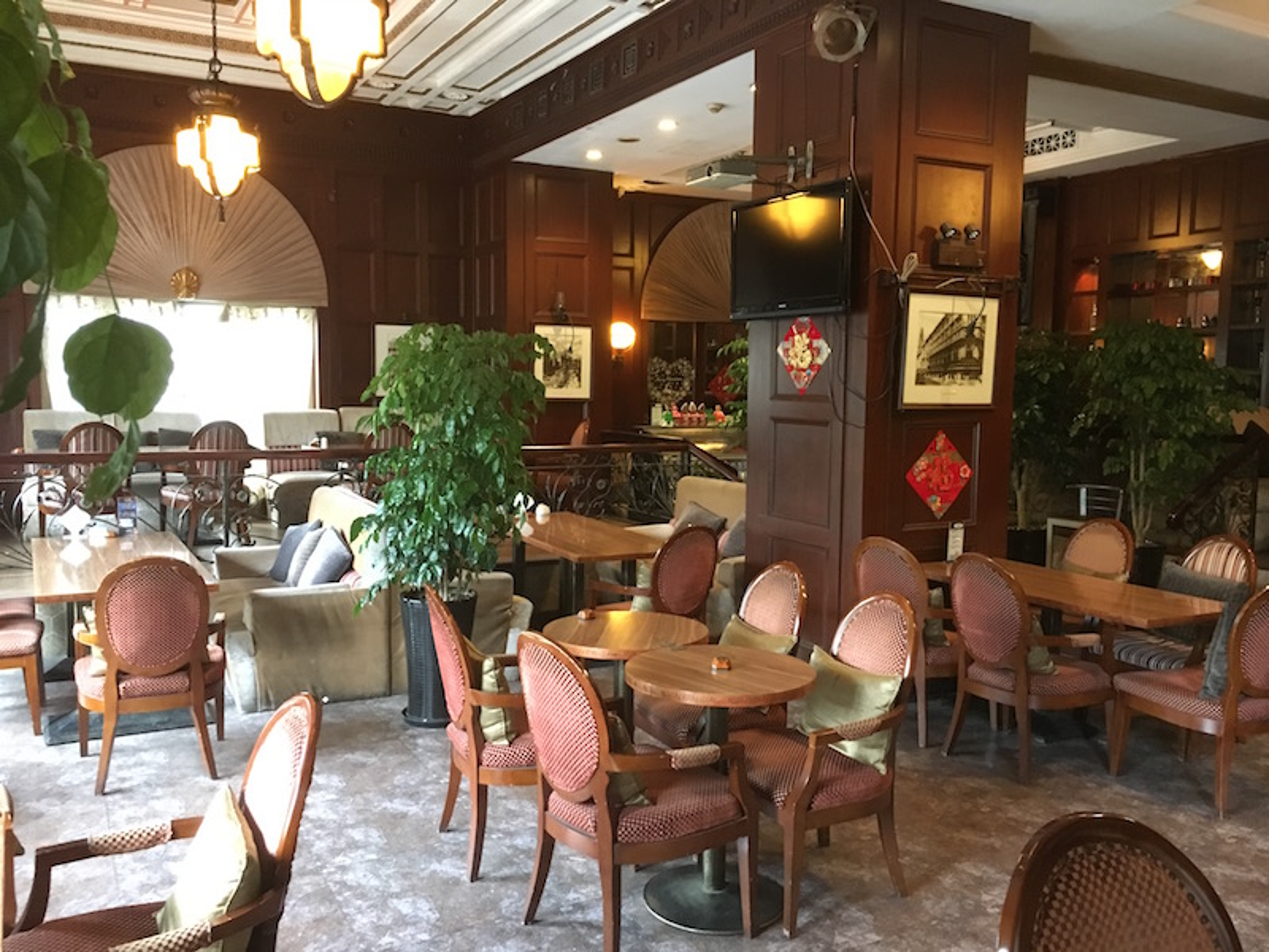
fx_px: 1063
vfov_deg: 48.2
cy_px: 476
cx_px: 634
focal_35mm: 29
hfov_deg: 61.7
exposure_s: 1/17
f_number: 2.2
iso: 640
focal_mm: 4.15
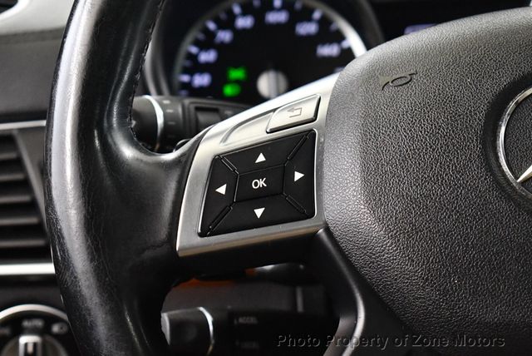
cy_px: 178
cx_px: 266
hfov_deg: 18.6
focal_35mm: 110
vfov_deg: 12.5
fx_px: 1627
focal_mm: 55
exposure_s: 1/60
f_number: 5.6
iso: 5000
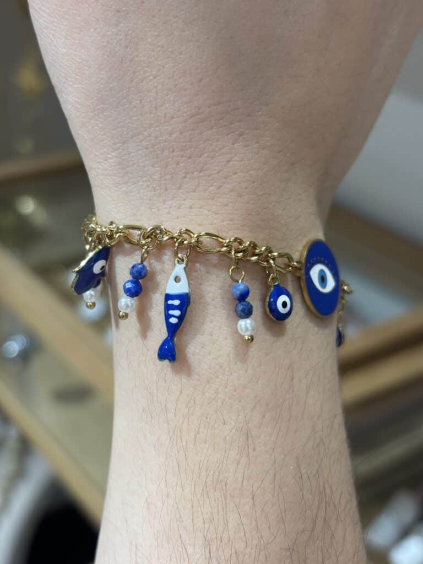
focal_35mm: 52
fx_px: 847
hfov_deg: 28.0
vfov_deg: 36.8
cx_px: 212
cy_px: 282
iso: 40
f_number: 1.6
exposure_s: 1/50
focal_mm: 5.96
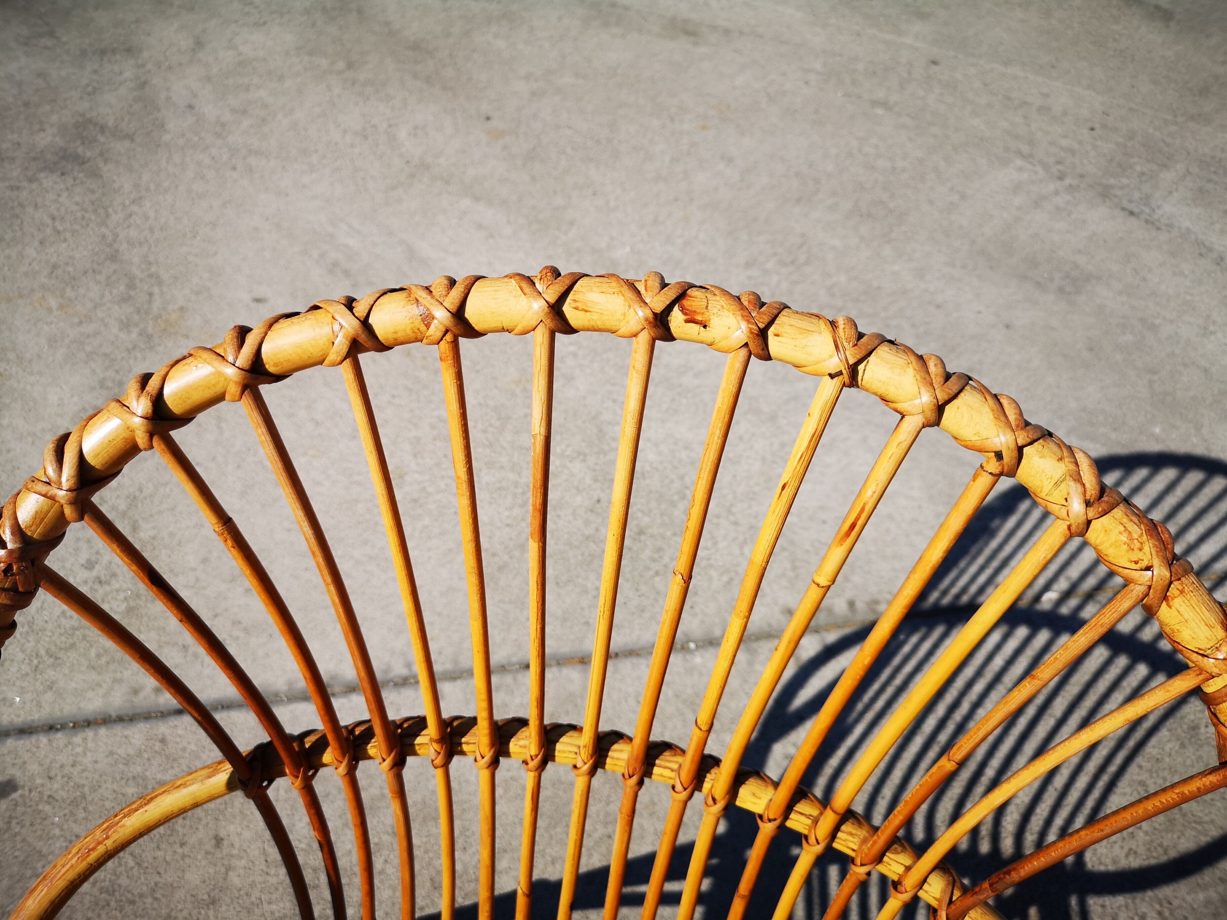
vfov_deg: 51.4
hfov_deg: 65.3
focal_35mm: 27
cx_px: 614
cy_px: 460
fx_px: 957
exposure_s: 1/1905
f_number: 1.8
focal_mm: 5.58
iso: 50
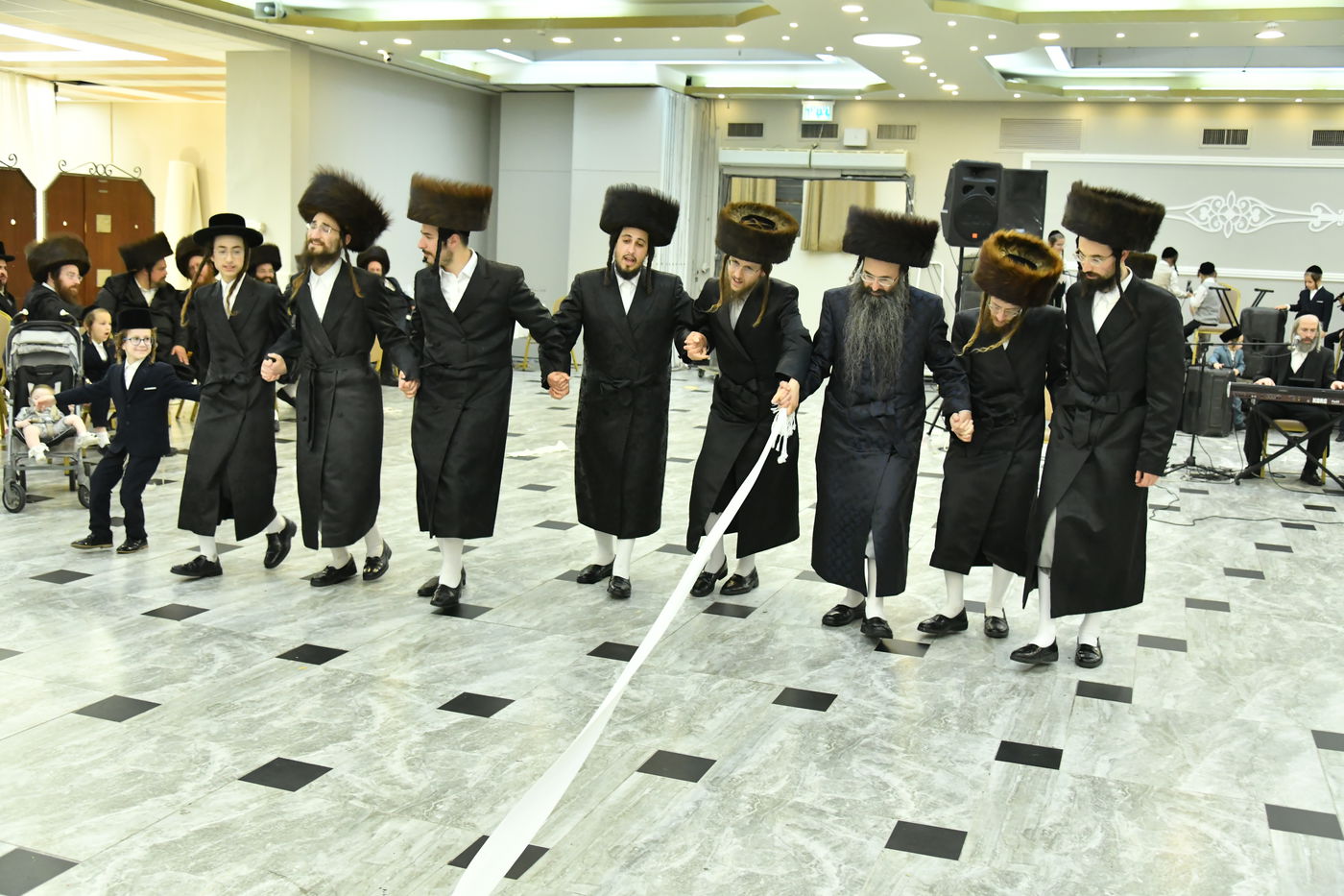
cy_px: 448
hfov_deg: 54.4
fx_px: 1306
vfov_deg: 37.8
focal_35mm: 35
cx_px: 672
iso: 4000
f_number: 5
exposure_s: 1/250
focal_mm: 35
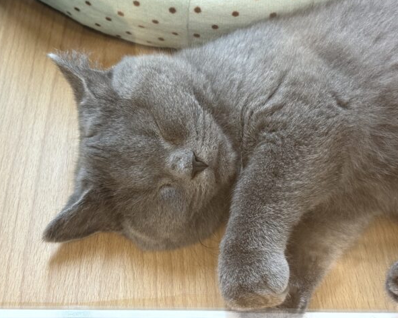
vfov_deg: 27.6
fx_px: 647
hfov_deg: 34.2
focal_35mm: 55
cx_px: 197
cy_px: 157
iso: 100
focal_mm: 5.96
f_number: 1.6
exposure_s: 1/50
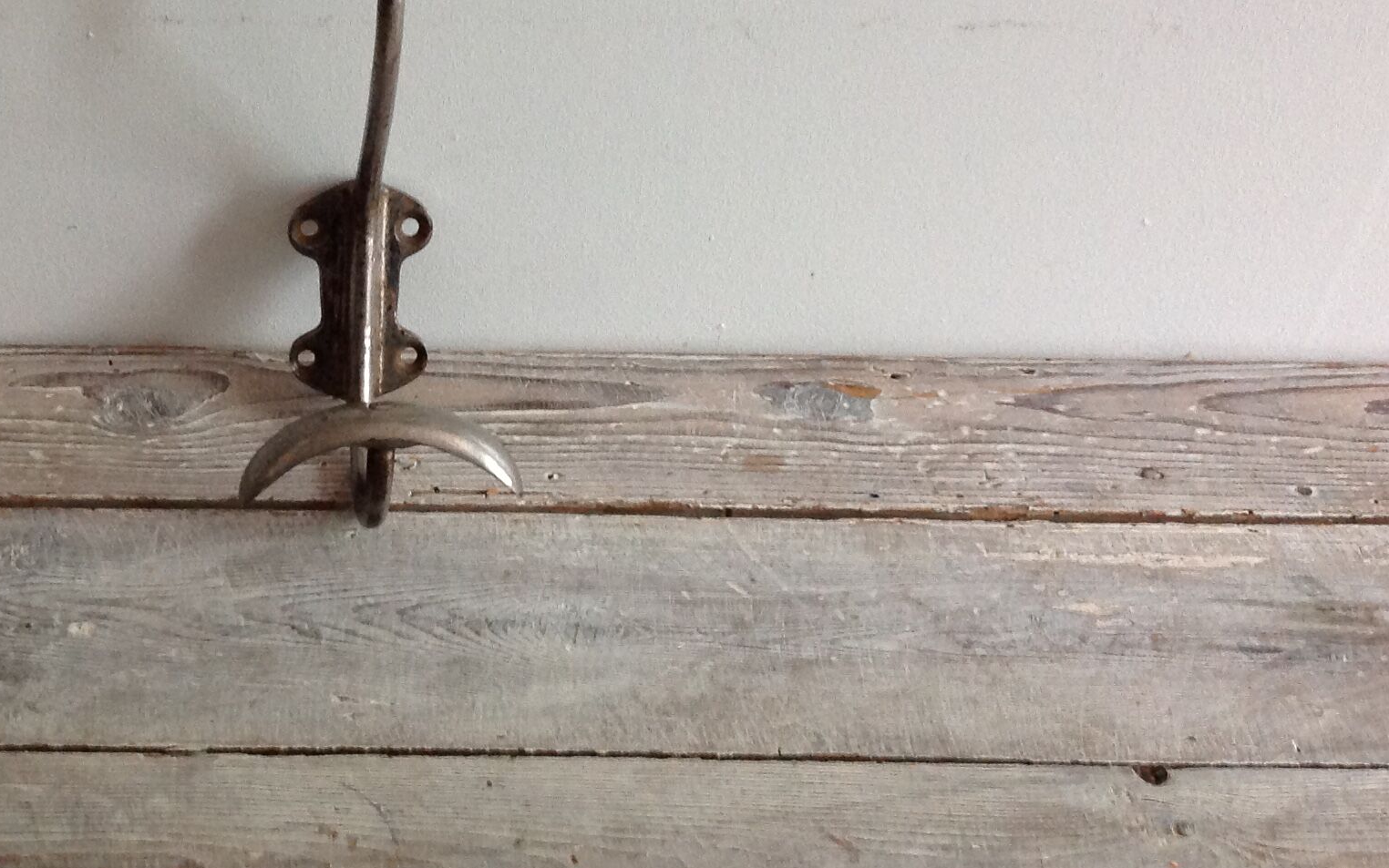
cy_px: 240
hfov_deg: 31.9
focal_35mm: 63
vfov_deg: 20.5
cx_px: 355
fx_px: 2385
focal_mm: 4.28
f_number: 2.4
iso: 160
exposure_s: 1/15
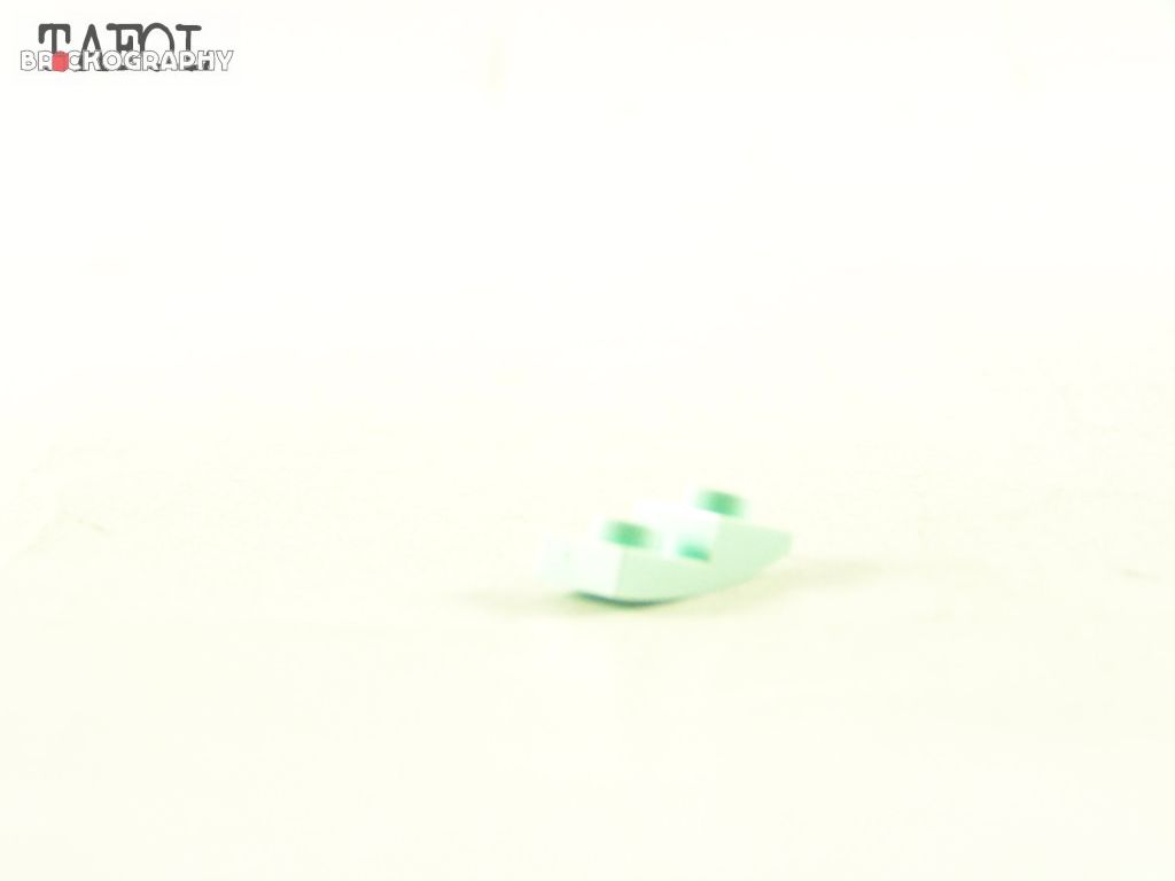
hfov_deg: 20.9
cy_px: 440
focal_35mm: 94
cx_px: 588
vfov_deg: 15.7
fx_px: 3191
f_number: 3.2
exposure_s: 1/60
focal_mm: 15.6
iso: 400
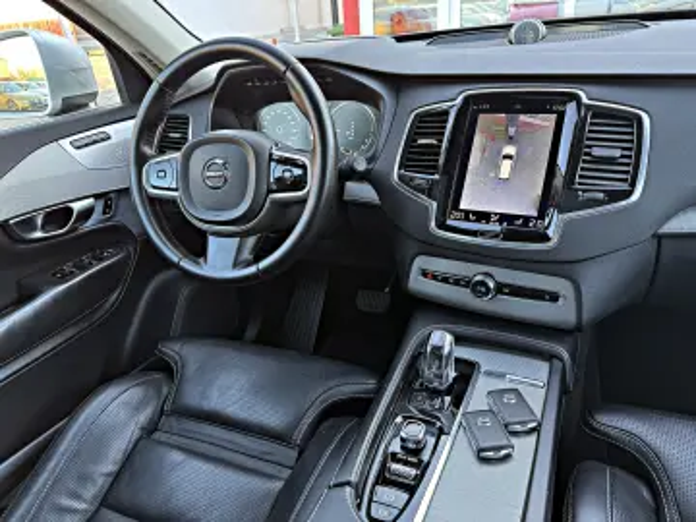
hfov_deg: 71.6
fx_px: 483
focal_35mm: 24
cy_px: 261
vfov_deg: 56.8
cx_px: 348
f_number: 1.78
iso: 200
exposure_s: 1/92
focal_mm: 6.76
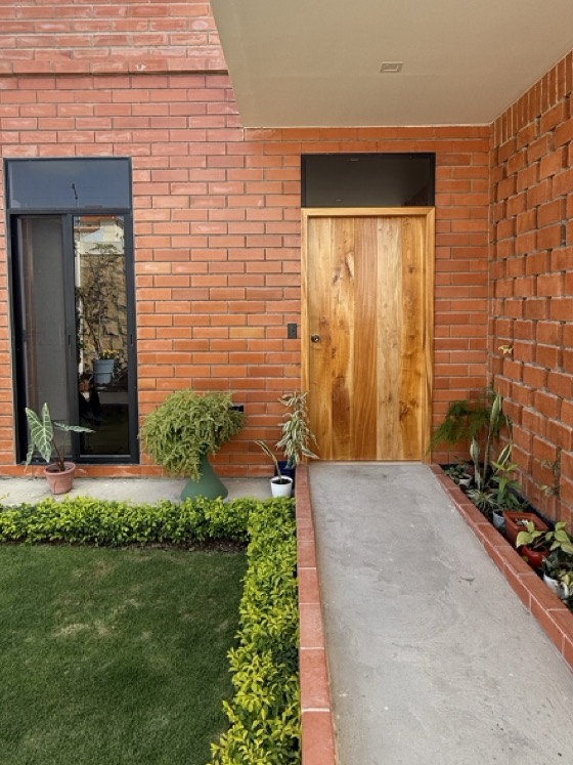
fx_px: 530
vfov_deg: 71.4
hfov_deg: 56.8
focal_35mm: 24
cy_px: 344
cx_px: 286
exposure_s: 1/285
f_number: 2.2
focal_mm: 2.22
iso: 50
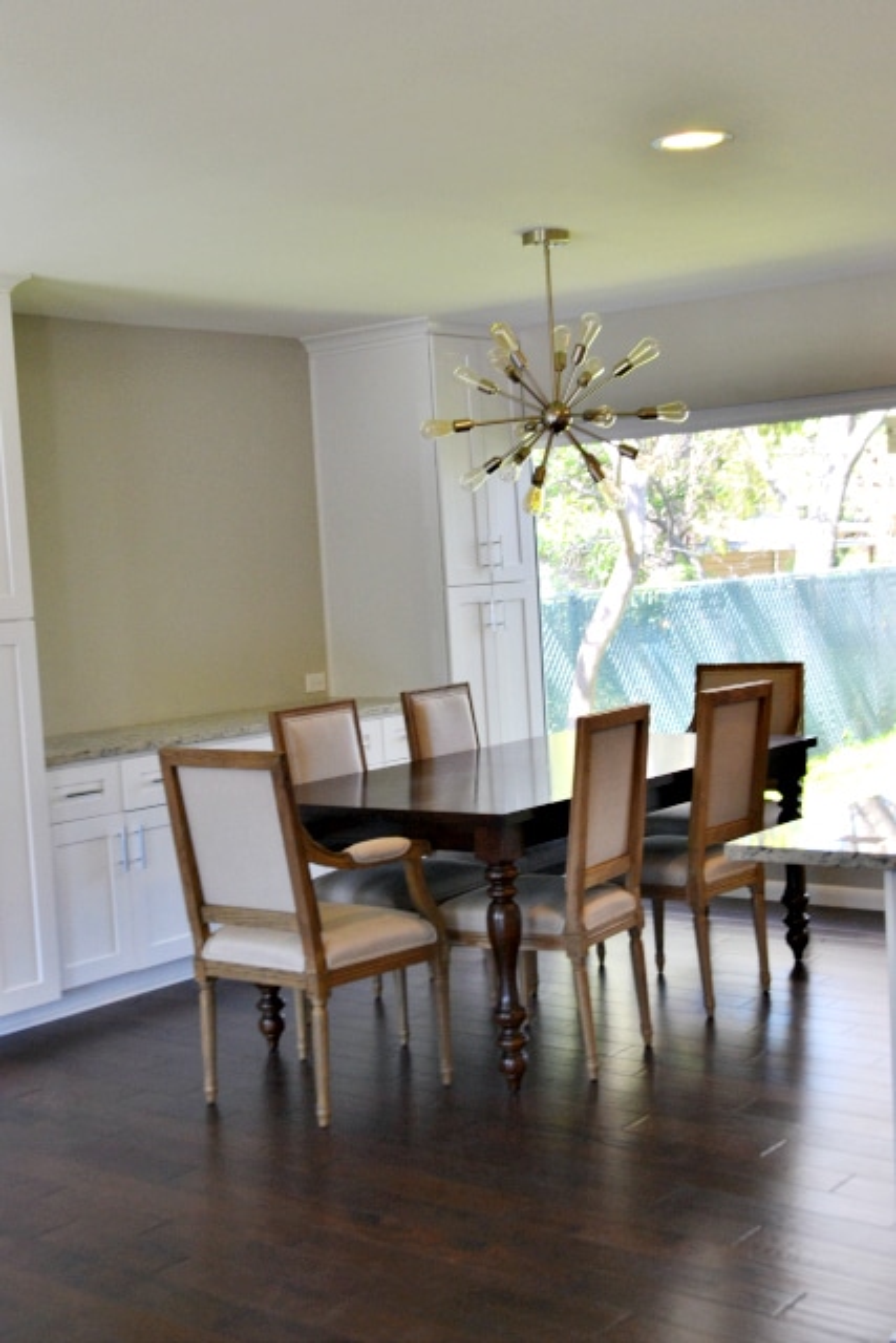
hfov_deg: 29.9
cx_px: 448
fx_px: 1679
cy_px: 672
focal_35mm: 45
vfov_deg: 43.6
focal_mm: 30
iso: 400
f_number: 7.1
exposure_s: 1/30
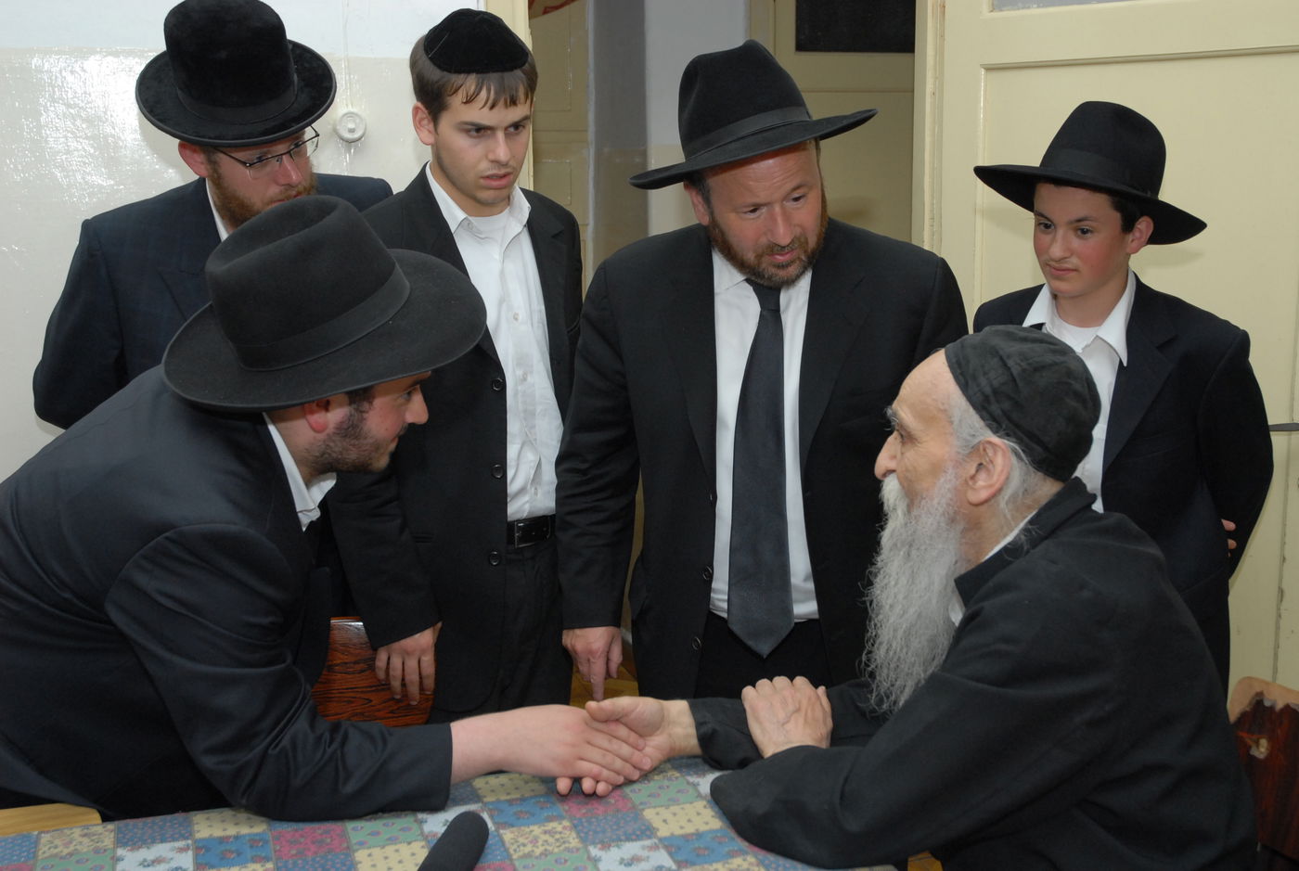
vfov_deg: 29.1
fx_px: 1681
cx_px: 650
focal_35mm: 46
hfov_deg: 42.3
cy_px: 436
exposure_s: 1/60
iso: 400
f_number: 5
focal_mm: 31
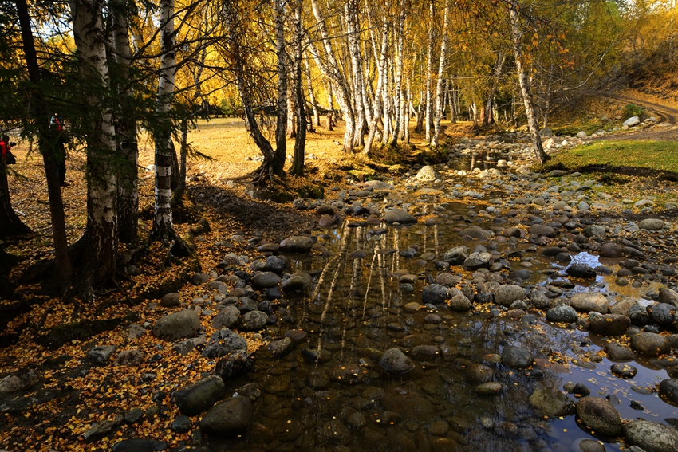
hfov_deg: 73.7
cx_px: 339
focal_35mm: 24
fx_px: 452
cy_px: 226
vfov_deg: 53.2
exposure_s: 1/25
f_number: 16
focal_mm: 24
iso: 800
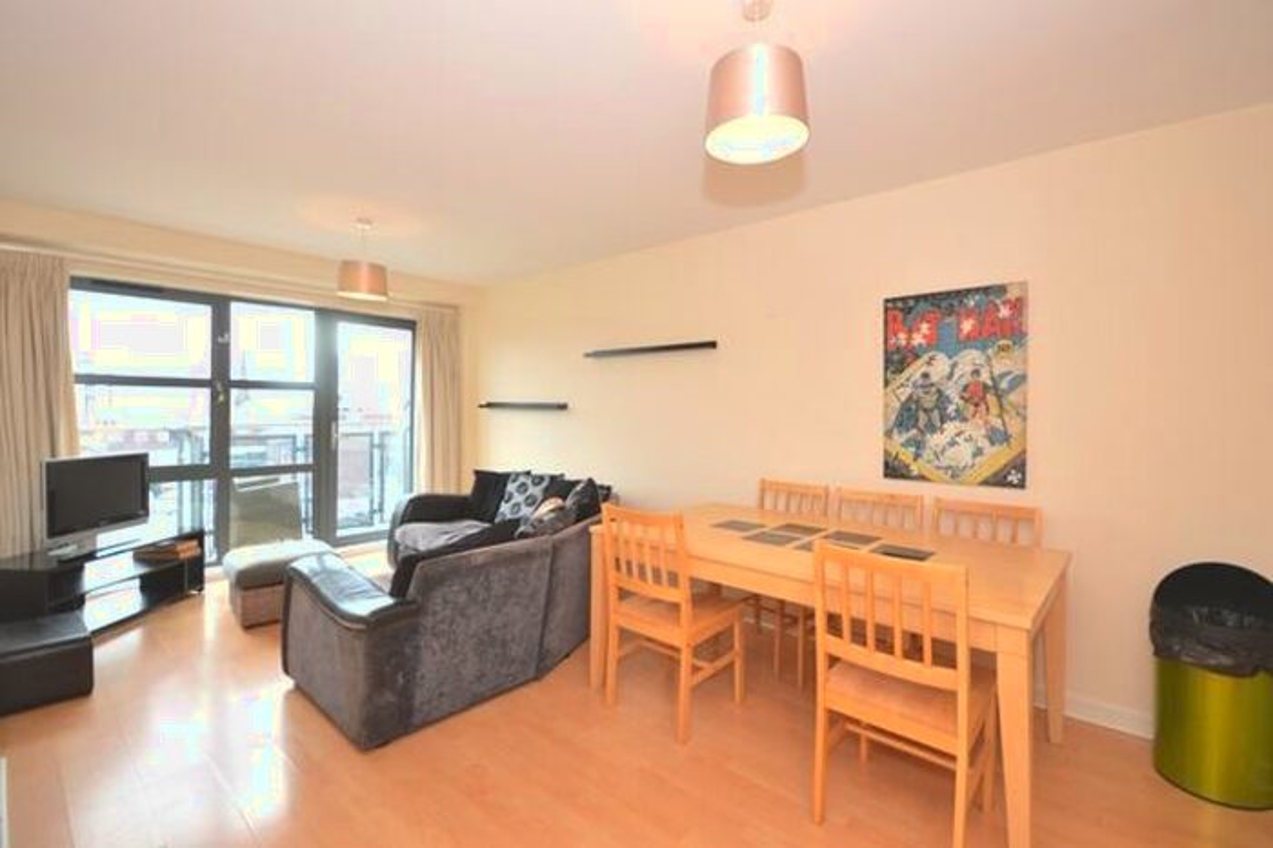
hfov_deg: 100.4
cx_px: 636
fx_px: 530
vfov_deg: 77.3
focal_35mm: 15
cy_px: 424
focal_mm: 10
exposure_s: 1/100
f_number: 5
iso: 400
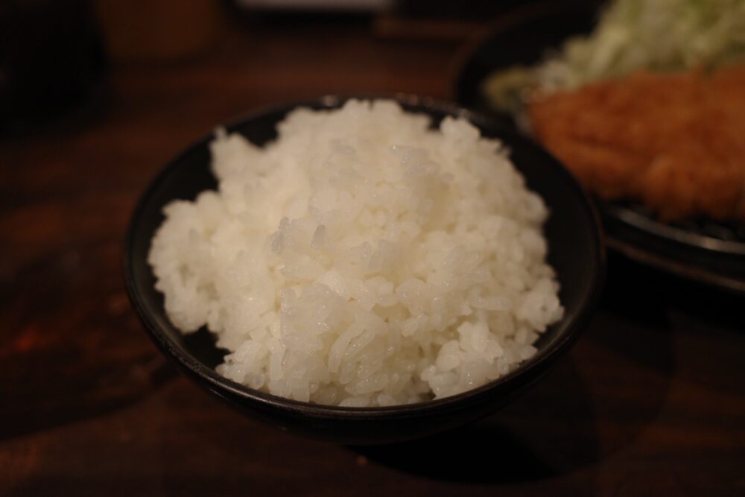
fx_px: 579
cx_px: 372
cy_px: 248
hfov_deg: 65.5
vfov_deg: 46.4
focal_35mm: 28
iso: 500
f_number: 2.8
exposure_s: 1/30
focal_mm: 18.3
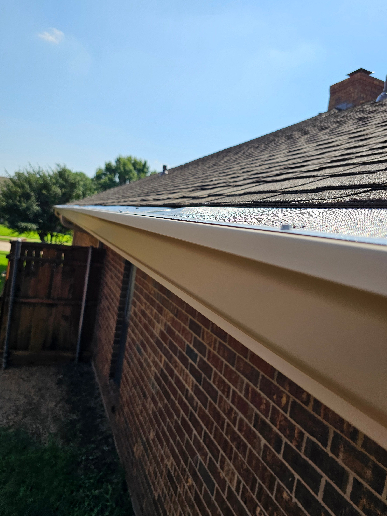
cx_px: 187
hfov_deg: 56.8
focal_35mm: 24
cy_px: 251
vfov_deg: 71.6
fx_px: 358
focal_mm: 6.3
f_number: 1.7
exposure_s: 1/2000
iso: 32
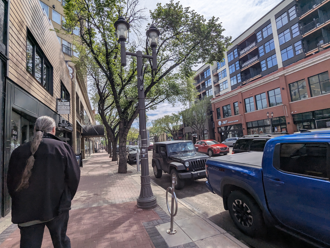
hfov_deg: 91.0
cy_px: 124
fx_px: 162
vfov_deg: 74.7
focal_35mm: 17
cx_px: 162
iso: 45
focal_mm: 2.35
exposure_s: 1/4651
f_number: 2.2
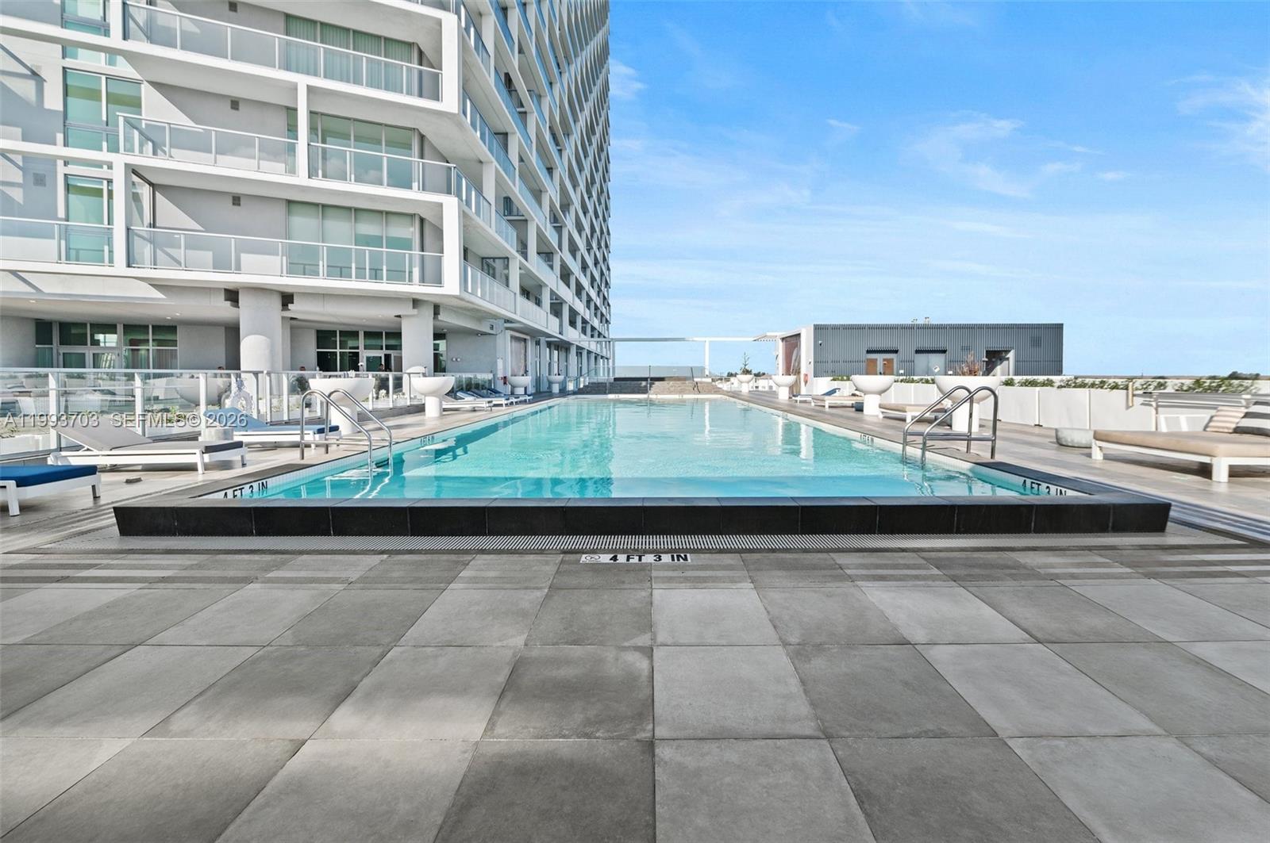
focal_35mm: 14
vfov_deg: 81.1
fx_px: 493
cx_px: 635
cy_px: 422
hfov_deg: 104.3
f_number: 8
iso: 200
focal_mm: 14
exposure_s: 1/500
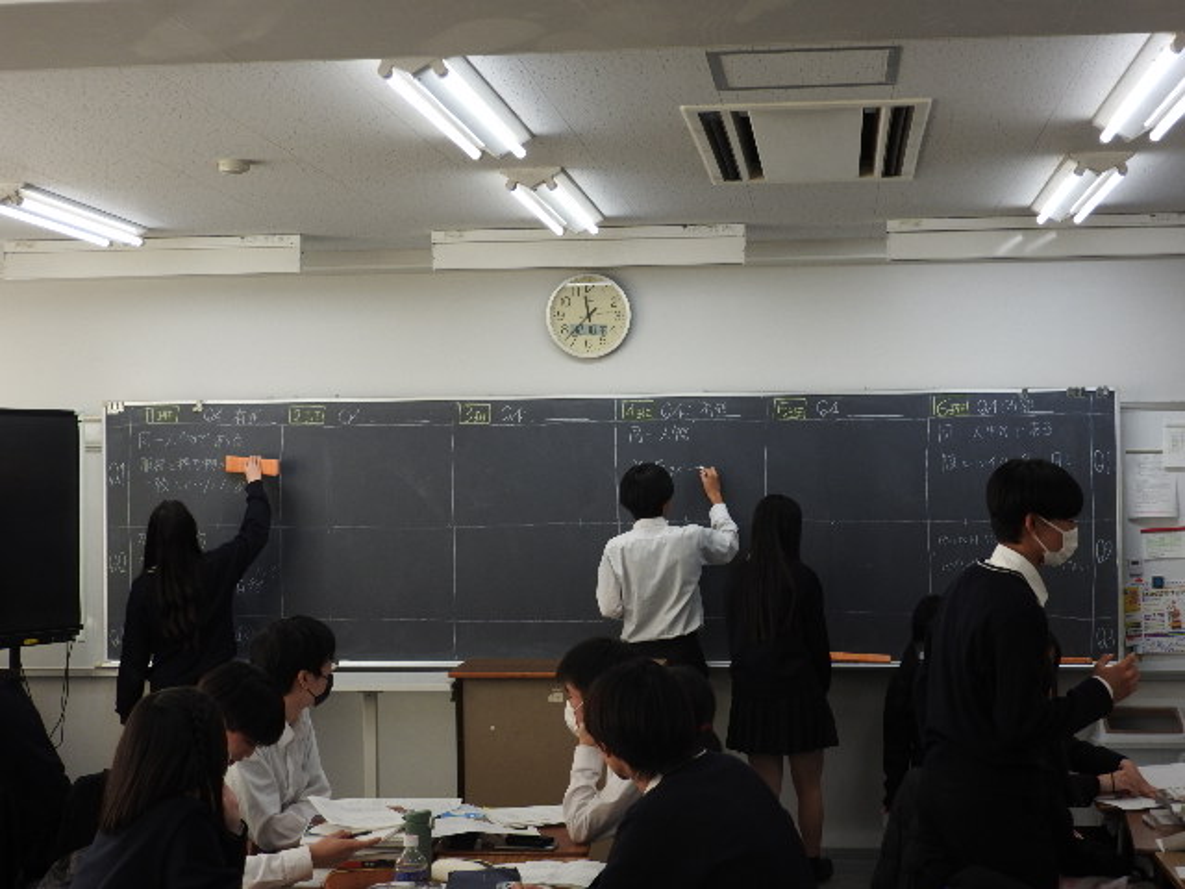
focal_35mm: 60
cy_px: 444
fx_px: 2054
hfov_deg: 32.2
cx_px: 592
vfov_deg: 24.4
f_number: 4.2
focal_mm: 10.7
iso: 100
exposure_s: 1/60
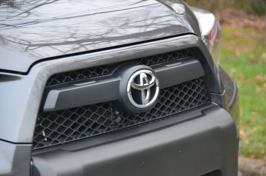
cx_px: 133
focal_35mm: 195
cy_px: 88
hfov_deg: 10.6
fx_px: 1438
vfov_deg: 7.0
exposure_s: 1/50
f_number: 5.6
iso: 1600
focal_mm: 130
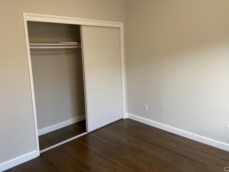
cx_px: 124
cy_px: 77
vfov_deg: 48.2
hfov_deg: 61.5
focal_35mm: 29
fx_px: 192
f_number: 1.8
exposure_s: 1/62
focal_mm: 4.25
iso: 40
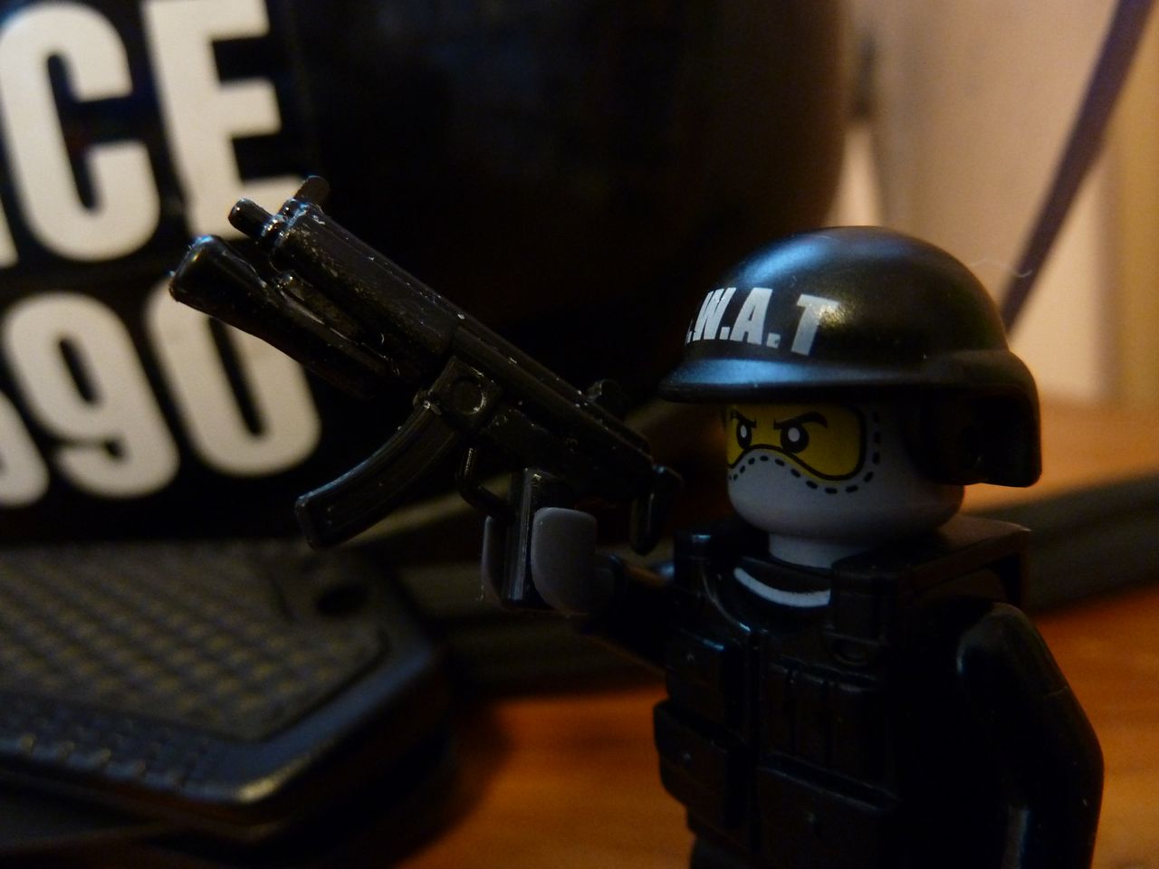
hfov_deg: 69.4
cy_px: 434
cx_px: 580
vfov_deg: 54.9
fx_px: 837
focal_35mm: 25
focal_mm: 4.1
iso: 400
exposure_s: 1/4
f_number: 3.3
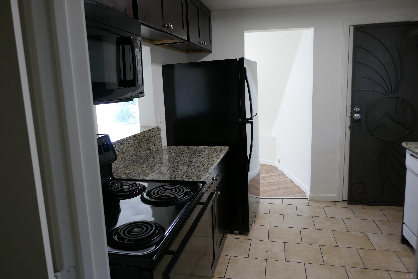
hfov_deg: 71.5
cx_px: 209
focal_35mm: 25
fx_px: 290
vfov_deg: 51.3
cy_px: 140
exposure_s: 1/60
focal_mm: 9.1
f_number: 2.8
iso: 250
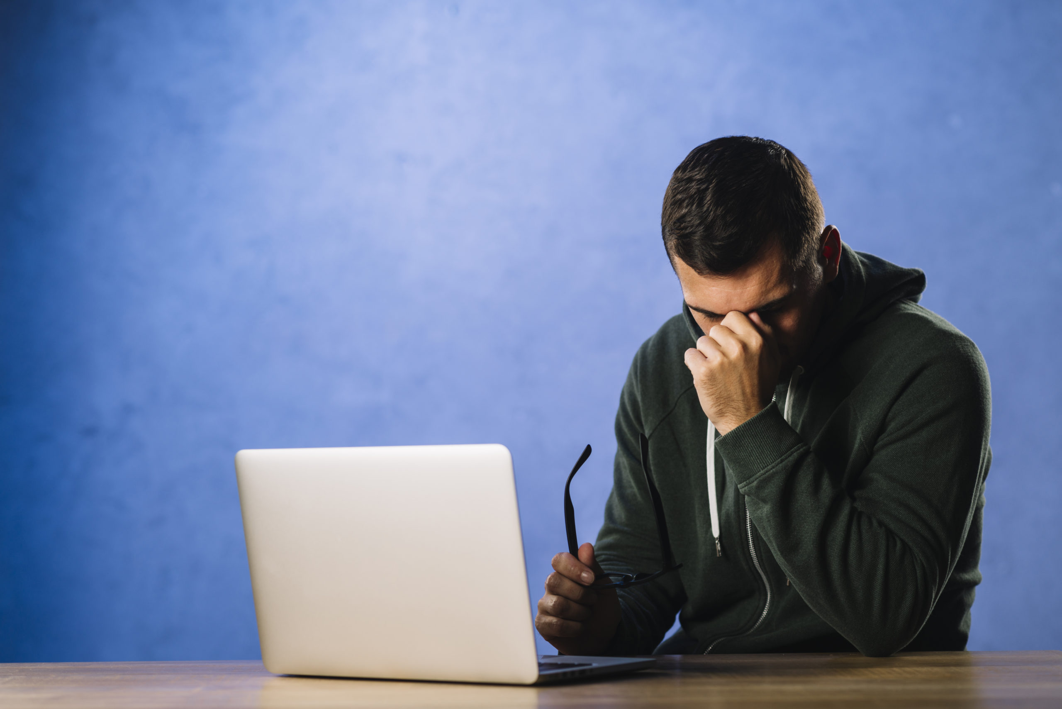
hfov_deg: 23.9
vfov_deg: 16.1
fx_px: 2508
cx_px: 531
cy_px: 354
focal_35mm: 85
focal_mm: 85
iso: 100
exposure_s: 1/125
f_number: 3.5
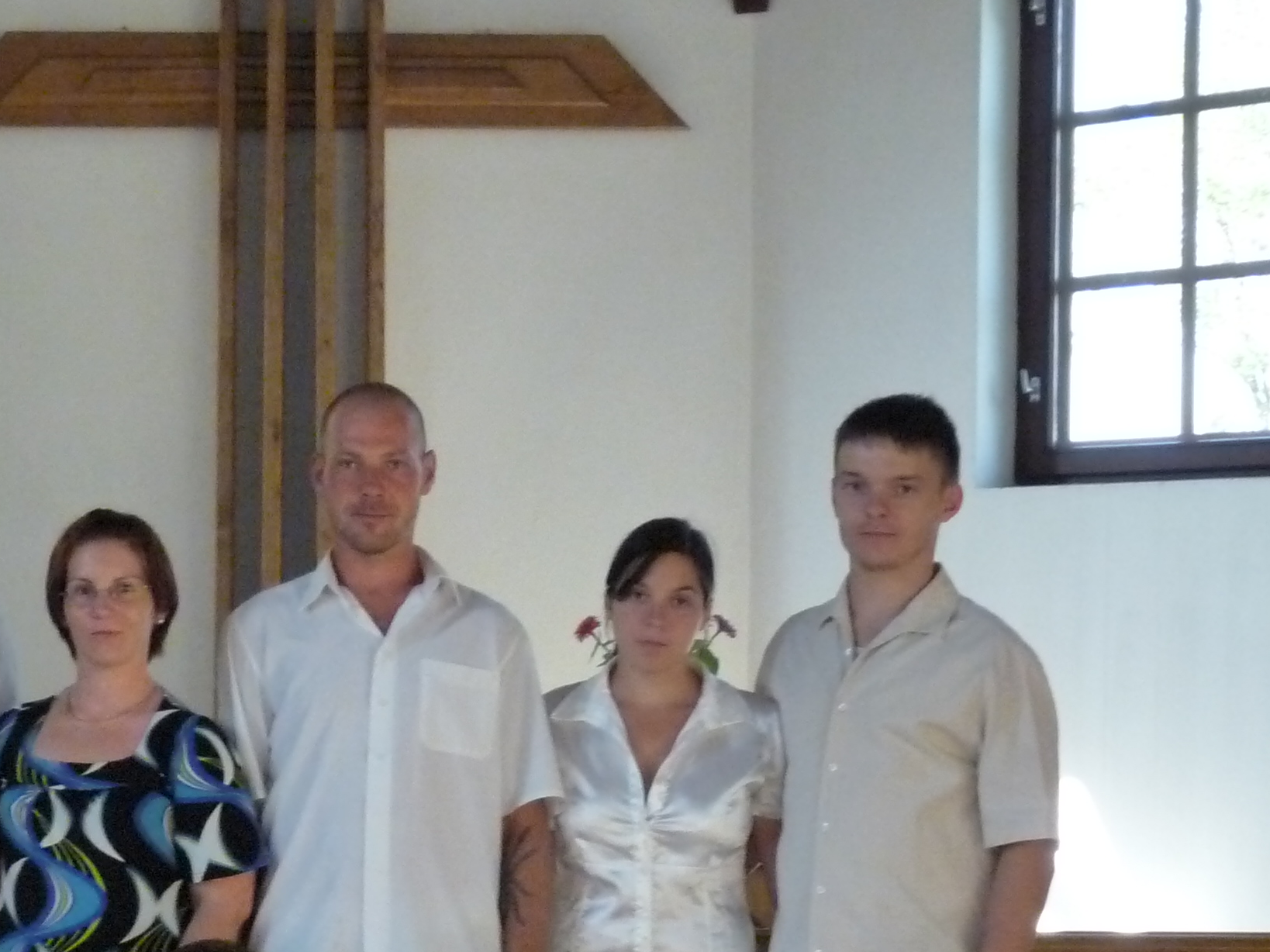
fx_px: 3595
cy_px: 874
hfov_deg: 19.9
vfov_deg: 14.9
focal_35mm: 98
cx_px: 385
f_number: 3
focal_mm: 7.8
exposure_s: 1/50
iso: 800
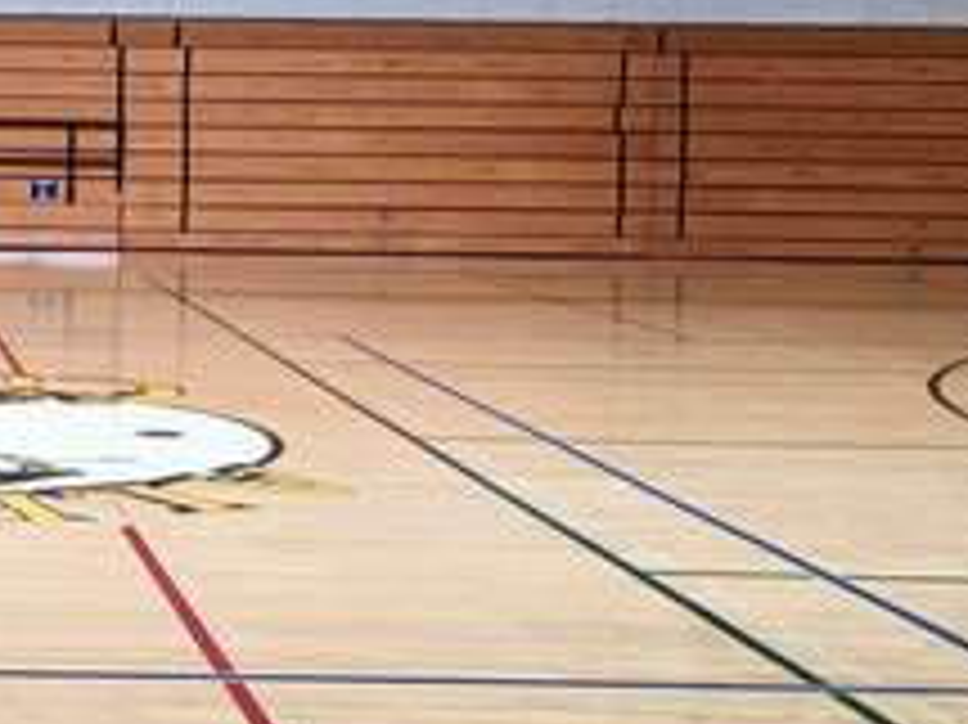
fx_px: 2515
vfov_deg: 16.4
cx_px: -164
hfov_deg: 20.5
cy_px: 225
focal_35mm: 90
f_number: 2.2
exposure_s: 1/15
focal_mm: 4.15
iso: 25
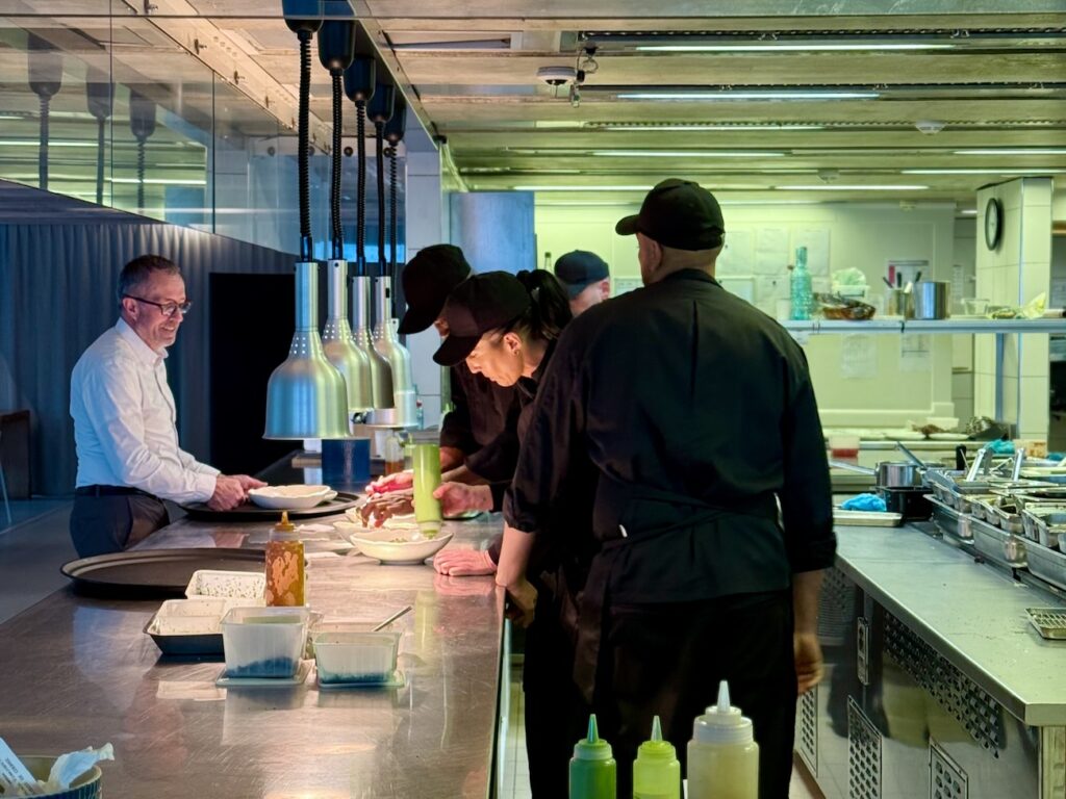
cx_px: 533
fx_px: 1478
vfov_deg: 30.3
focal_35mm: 48
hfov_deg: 39.7
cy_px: 400
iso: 160
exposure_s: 1/50
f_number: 1.78
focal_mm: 6.76
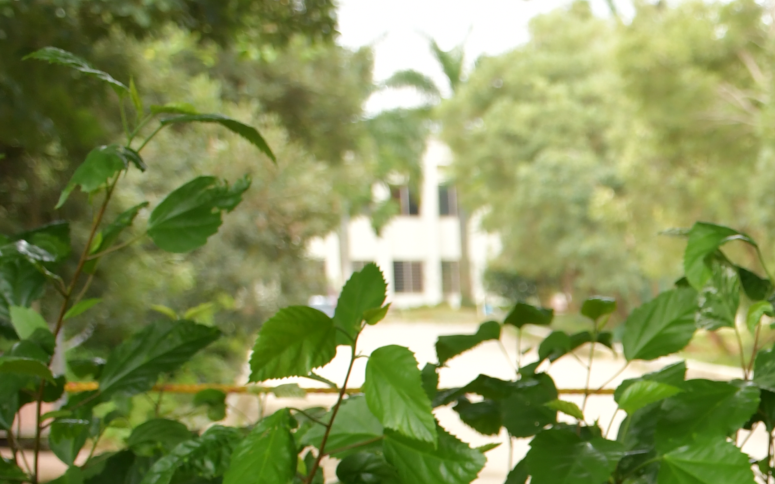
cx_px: 1054
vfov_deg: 11.2
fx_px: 2408
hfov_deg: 17.0
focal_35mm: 114
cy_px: 622
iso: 400
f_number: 4.5
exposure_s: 1/250
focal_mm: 27
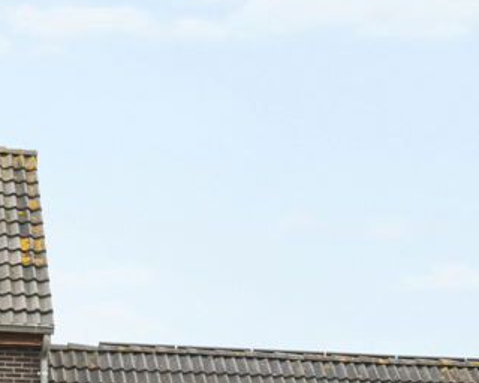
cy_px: 569
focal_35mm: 119
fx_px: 1682
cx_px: 525
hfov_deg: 15.8
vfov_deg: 12.4
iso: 800
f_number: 10
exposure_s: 1/100
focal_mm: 22.5
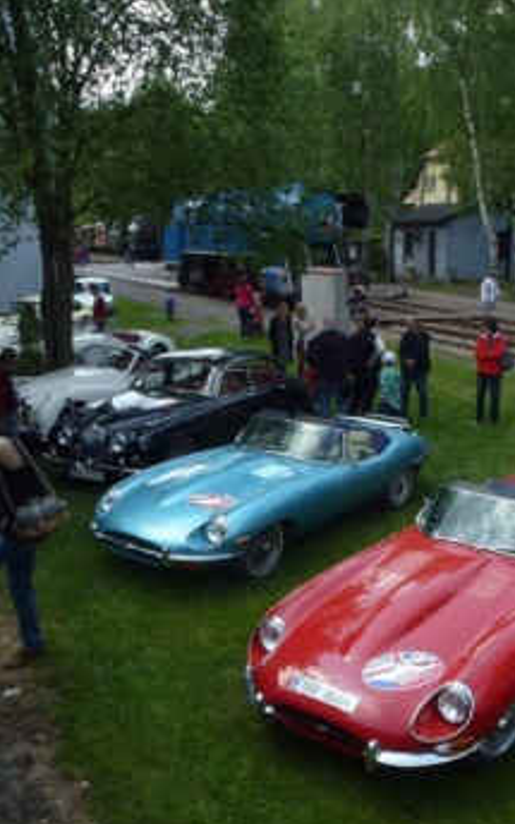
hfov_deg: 34.1
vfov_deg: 52.7
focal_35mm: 37
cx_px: 347
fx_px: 831
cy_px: 444
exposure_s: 1/320
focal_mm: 4.3
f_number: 4
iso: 100
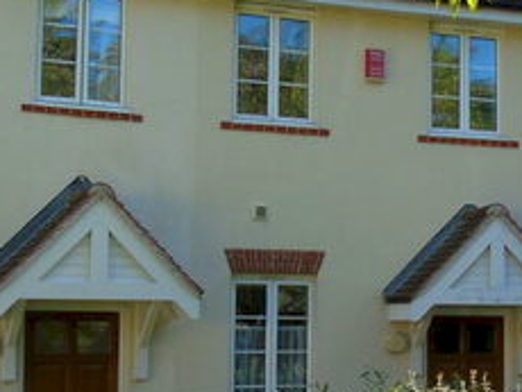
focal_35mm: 76
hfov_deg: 25.4
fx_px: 1147
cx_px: 368
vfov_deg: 19.4
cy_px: 219
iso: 80
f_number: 3.4
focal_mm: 4.4
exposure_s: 1/250
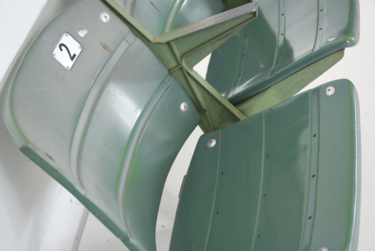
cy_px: 126
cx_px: 188
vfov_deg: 18.2
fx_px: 782
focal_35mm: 75
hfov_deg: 27.0
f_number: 7.1
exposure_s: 1/125
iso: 200
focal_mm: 50
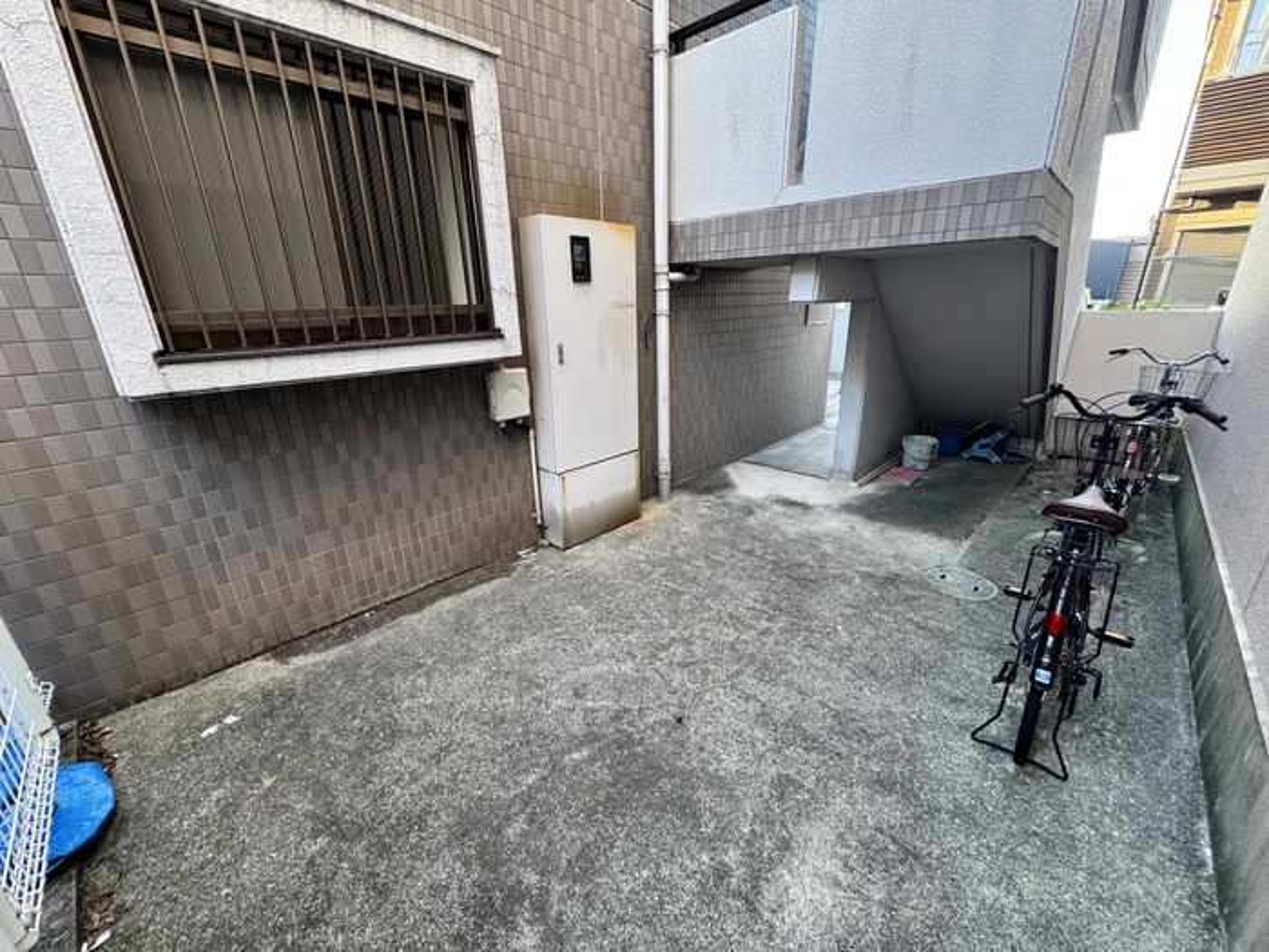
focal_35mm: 14
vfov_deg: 85.7
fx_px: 513
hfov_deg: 102.1
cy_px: 476
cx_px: 634
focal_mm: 2.22
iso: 200
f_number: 2.2
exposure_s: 1/60
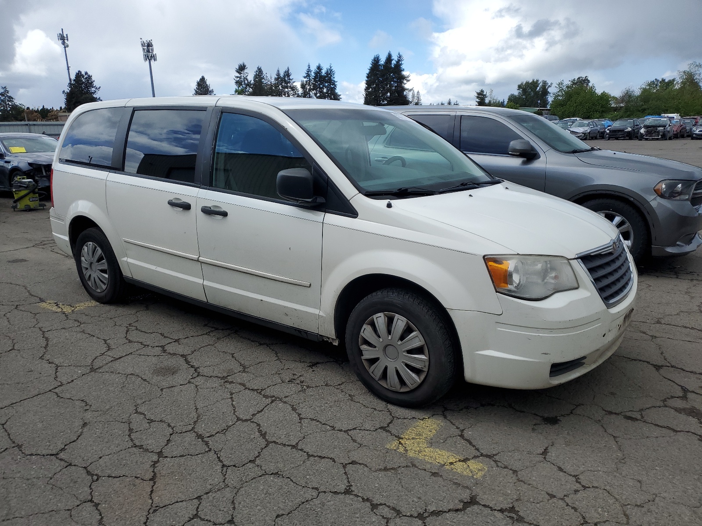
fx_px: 527
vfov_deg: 53.1
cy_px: 263
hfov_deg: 67.3
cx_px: 351
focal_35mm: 26
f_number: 1.5
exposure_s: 1/3333
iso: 50
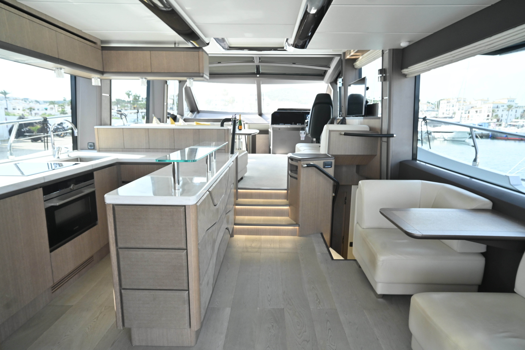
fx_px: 284
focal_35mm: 20
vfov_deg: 63.2
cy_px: 175
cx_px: 262
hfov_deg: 85.4
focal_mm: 13
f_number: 8
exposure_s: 1/160
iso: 1800
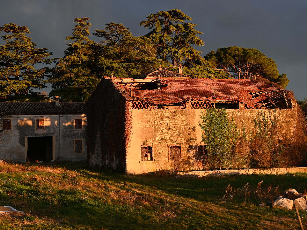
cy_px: 114
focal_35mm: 69
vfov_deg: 21.3
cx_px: 154
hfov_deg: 28.2
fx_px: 612
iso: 100
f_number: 5.6
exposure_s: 1/80
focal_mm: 42
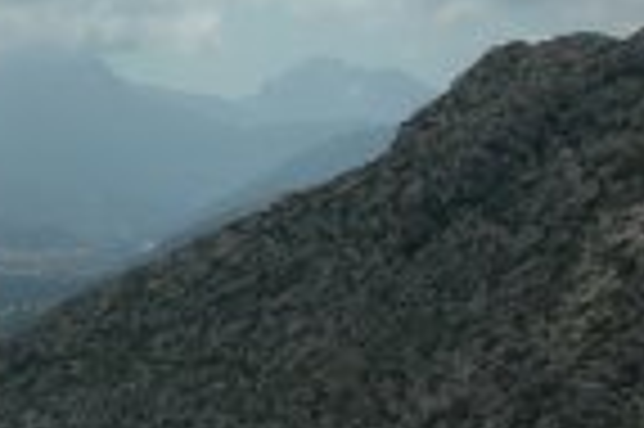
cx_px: -824
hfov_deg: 9.8
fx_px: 3368
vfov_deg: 7.2
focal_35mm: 189
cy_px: -50
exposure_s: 1/500
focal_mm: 25
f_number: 11
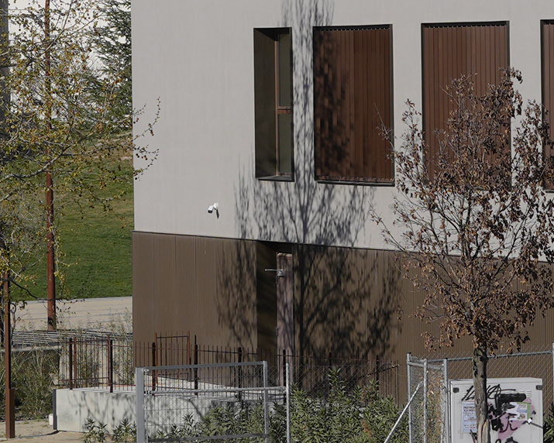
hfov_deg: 6.0
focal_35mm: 322
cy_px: -122
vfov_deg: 4.8
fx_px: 5280
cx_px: 267
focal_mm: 70
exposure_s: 1/800
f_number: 5.6
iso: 100
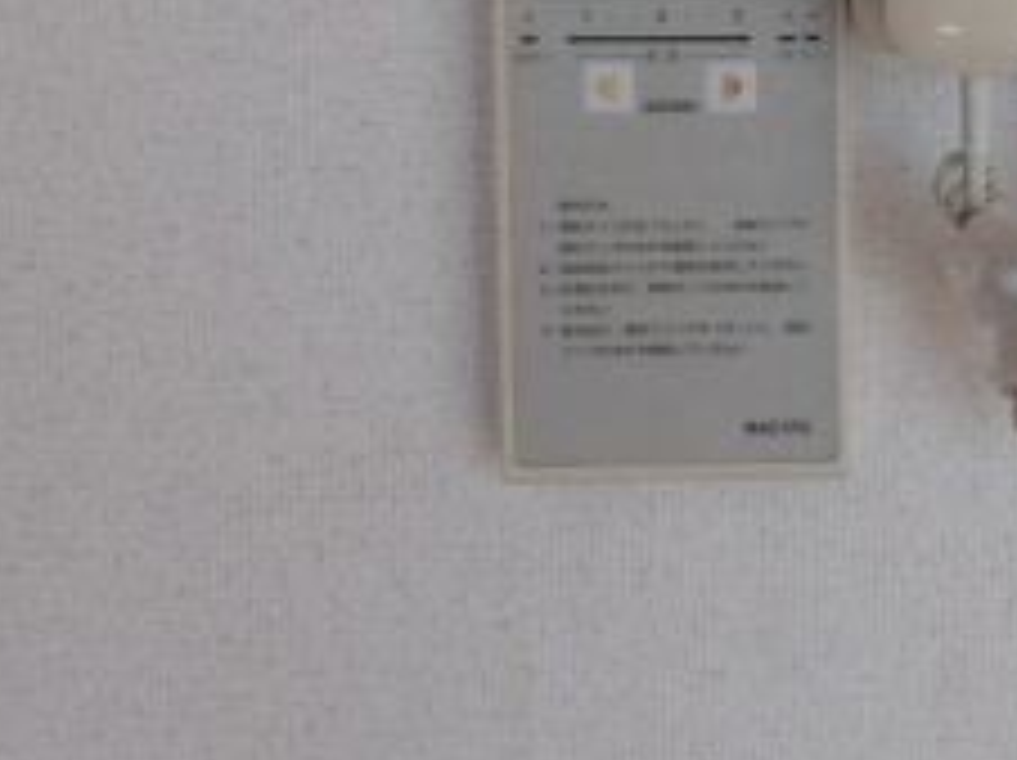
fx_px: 1996
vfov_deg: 20.2
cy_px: -157
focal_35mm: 68
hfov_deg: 27.1
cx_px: 1008
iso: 80
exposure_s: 1/40
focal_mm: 4.2
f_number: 3
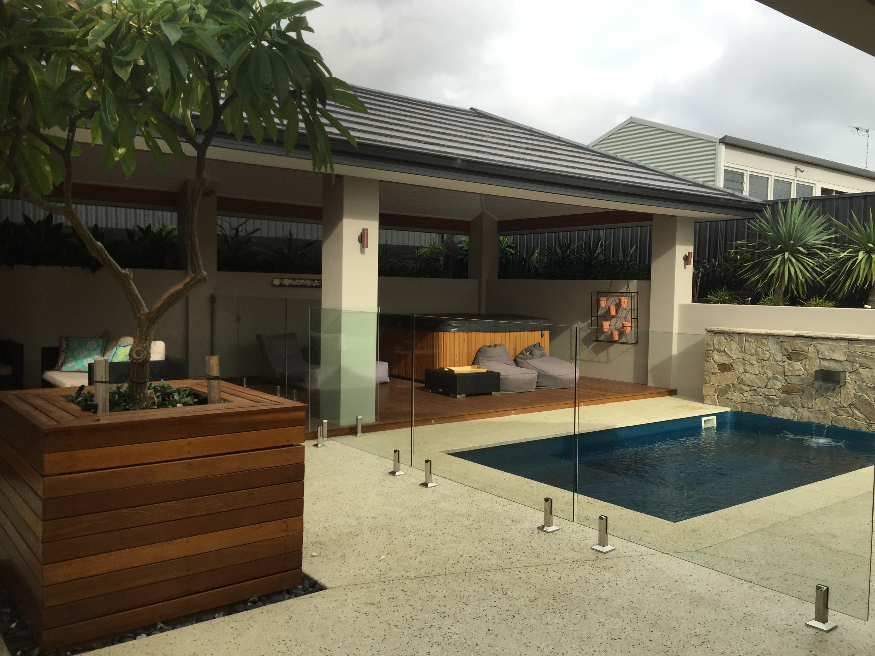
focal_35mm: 29
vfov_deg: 48.2
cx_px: 438
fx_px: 733
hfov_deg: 61.7
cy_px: 328
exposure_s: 1/732
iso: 32
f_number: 2.2
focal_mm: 4.15
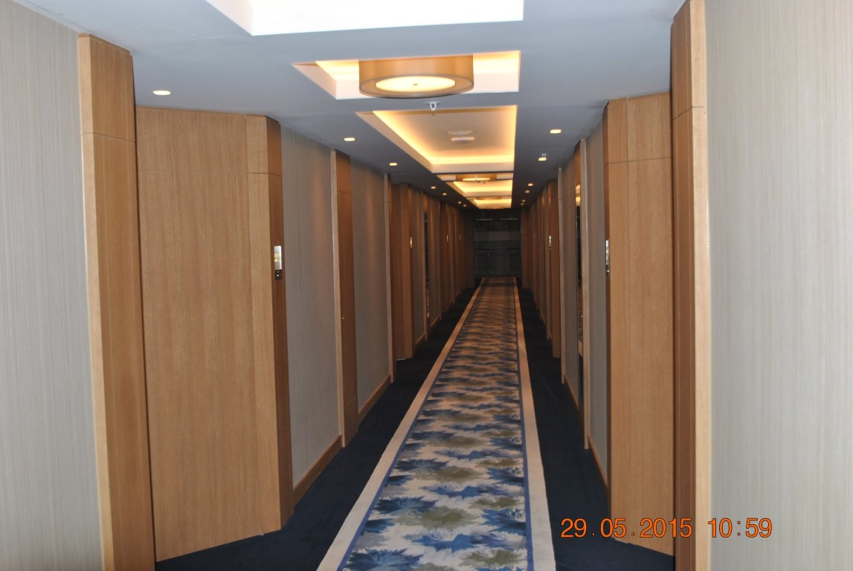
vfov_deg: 37.0
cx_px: 426
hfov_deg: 53.1
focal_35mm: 36
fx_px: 854
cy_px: 286
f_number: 4.5
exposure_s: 1/60
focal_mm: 24
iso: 200
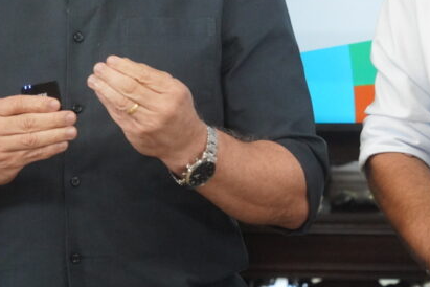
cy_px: -67
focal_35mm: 232
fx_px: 2771
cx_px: 274
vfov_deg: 5.9
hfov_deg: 8.9
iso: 8000
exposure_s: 1/125
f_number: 7.1
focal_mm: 93
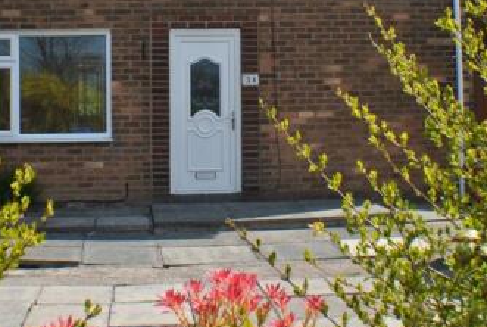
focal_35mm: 65
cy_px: 35
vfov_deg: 20.6
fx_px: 881
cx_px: 196
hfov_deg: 30.8
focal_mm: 22
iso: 100
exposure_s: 1/250
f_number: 8
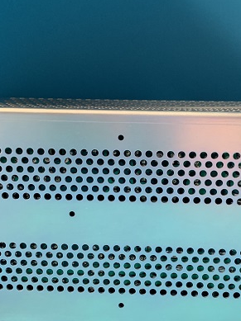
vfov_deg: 35.6
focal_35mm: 54
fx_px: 502
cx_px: 158
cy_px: 152
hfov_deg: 26.9
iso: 160
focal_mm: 4.25
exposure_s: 1/60
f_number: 1.8
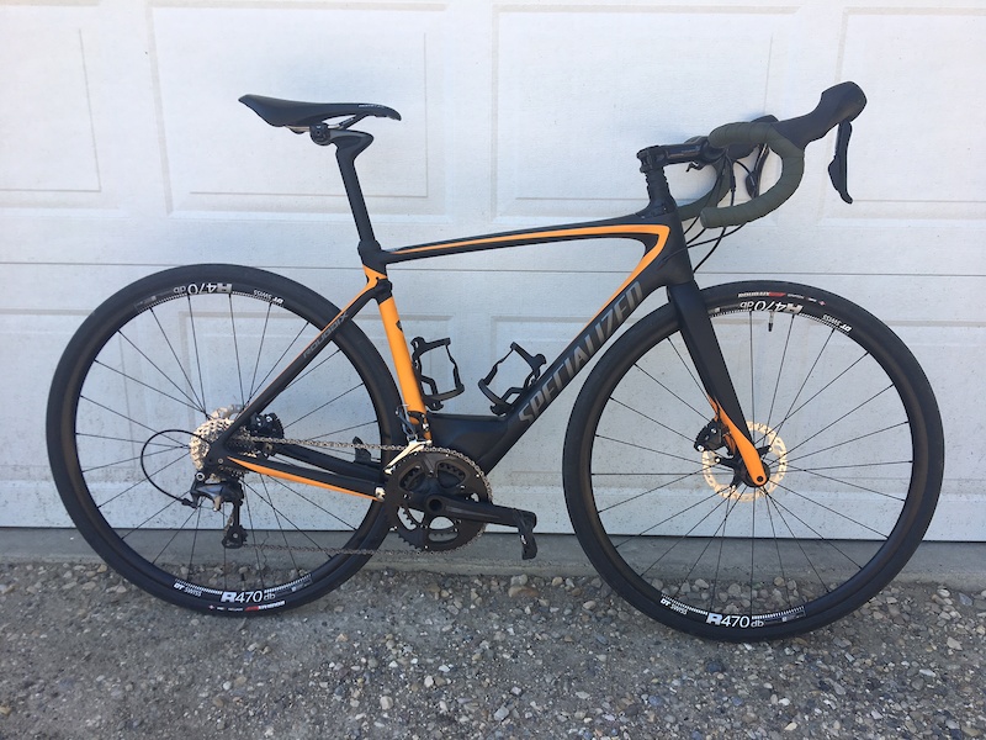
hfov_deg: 61.7
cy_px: 370
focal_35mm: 29
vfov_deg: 48.2
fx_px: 826
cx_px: 493
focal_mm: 4.15
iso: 25
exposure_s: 1/416
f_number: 2.2
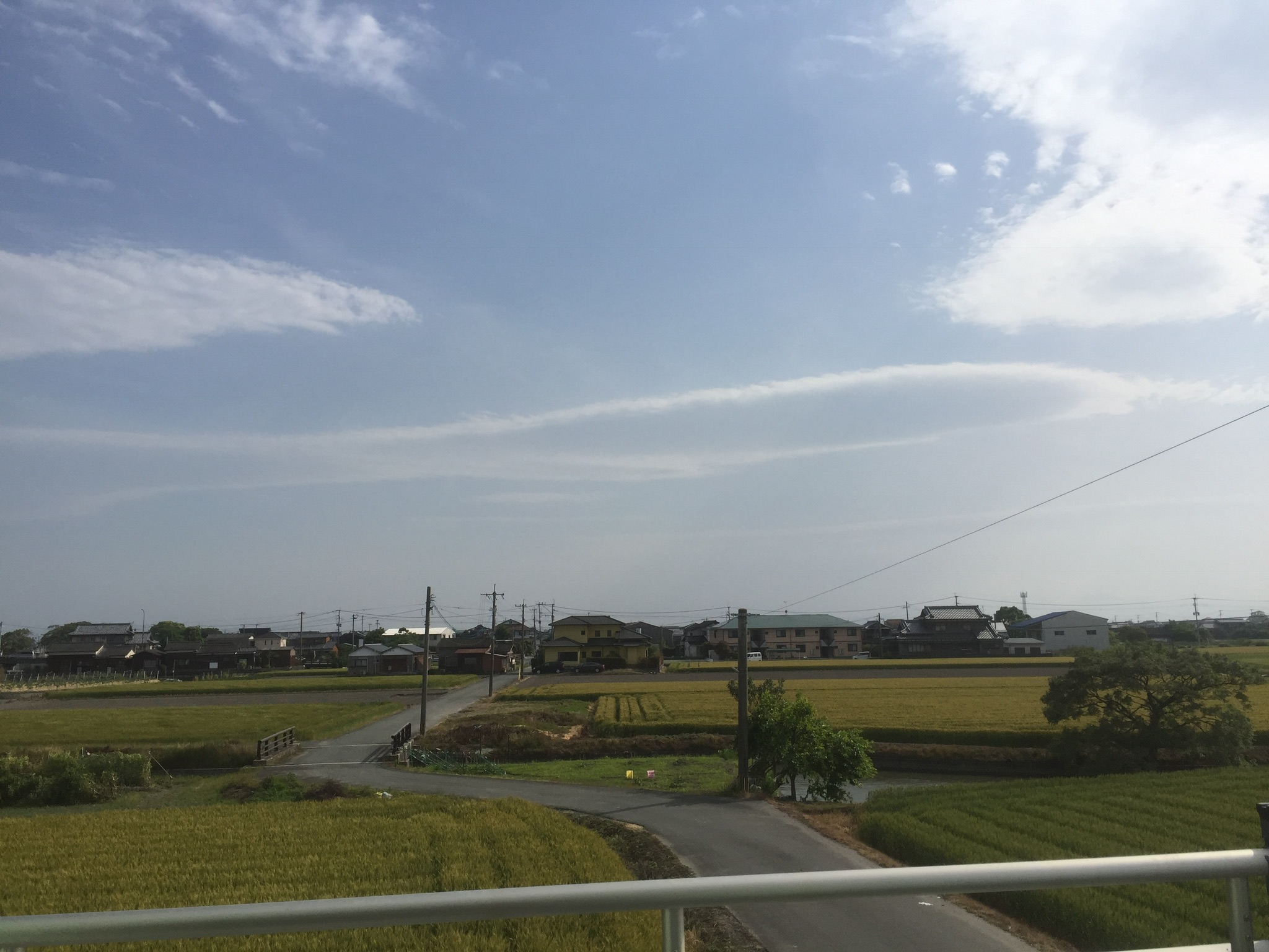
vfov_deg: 48.2
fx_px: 1063
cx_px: 634
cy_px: 476
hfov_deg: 61.7
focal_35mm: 29
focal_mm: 4.15
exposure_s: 1/4405
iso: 32
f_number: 2.2
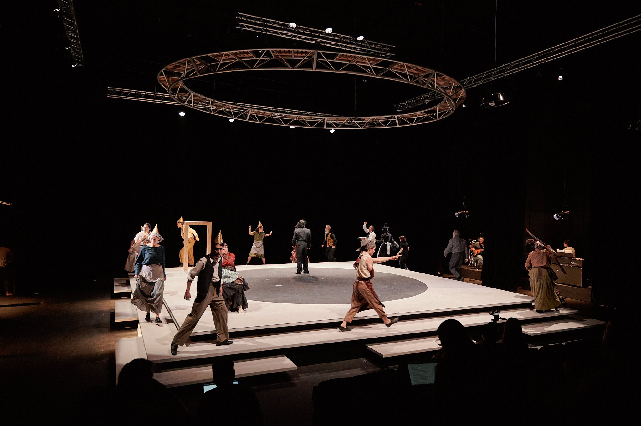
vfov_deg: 53.1
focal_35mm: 24
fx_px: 427
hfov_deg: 73.8
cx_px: 320
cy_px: 213
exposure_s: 1/250
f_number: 4
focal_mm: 24
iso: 12800
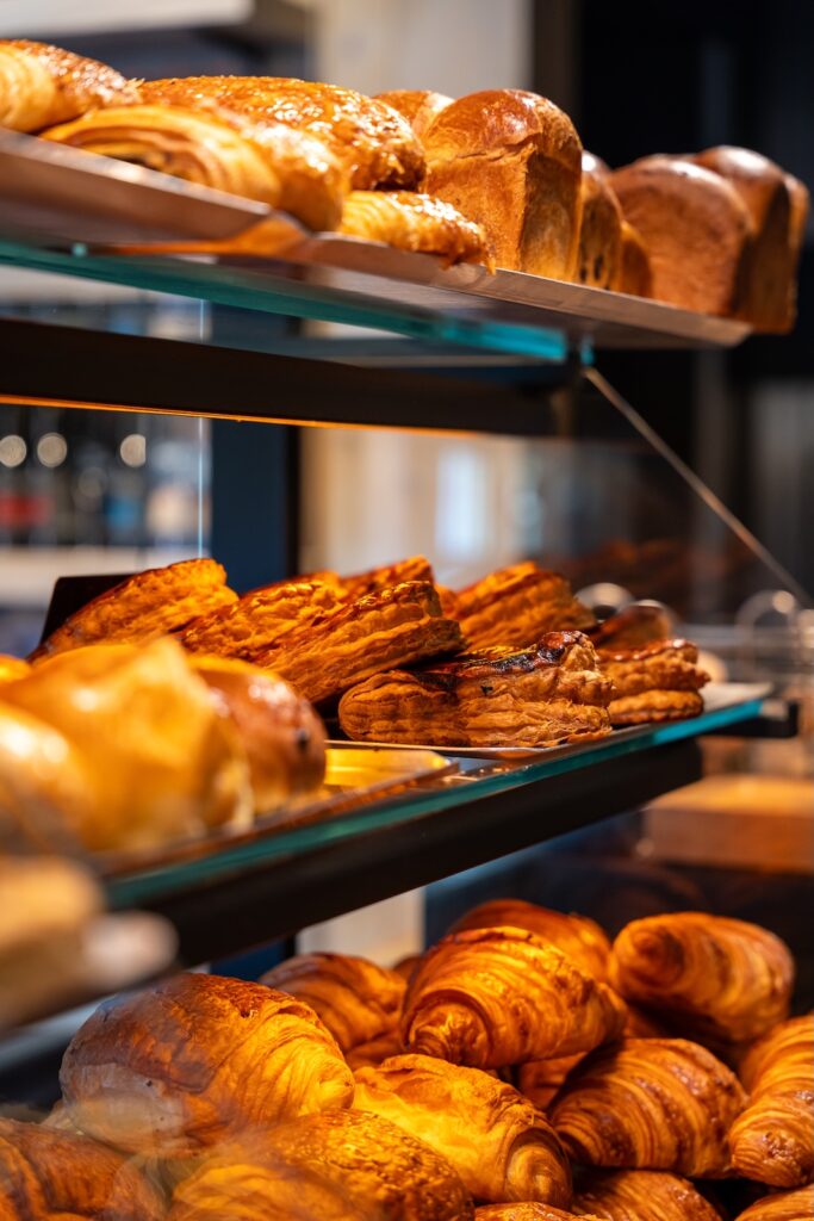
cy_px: 610
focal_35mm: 70
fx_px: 2373
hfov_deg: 19.5
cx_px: 407
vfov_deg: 28.8
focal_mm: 70
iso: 800
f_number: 3.2
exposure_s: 1/50
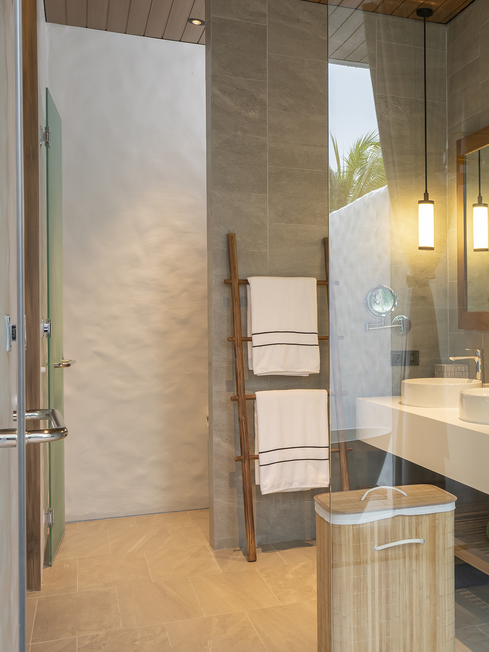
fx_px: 584
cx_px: 534
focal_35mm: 31
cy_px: 321
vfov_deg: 58.3
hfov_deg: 38.1
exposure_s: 1/2
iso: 250
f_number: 13
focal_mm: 16
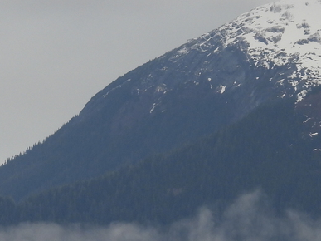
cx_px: -104
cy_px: 188
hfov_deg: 2.5
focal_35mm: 794
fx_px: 7361
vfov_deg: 1.9
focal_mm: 42.8
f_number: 4.5
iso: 100
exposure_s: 1/250
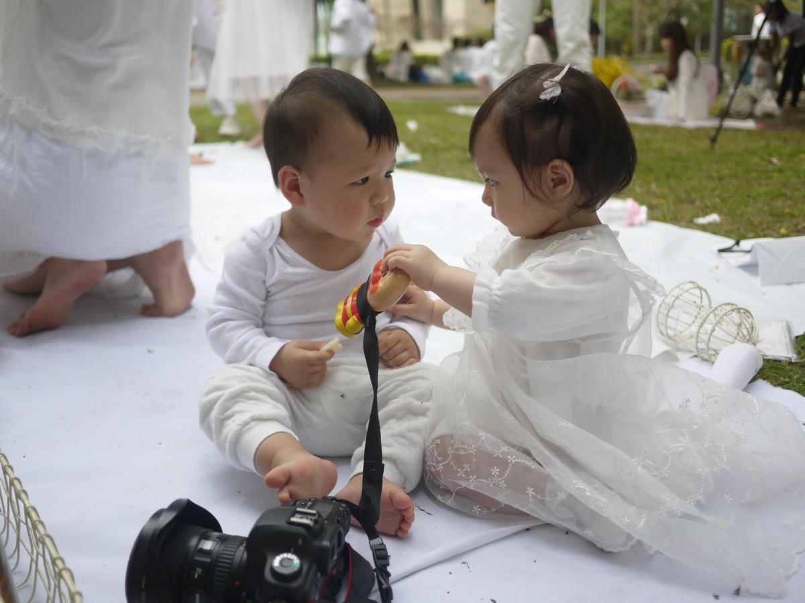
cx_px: 402
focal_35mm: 40
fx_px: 930
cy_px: 302
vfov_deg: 36.0
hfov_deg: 46.8
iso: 160
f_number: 1.7
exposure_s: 1/400
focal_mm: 20
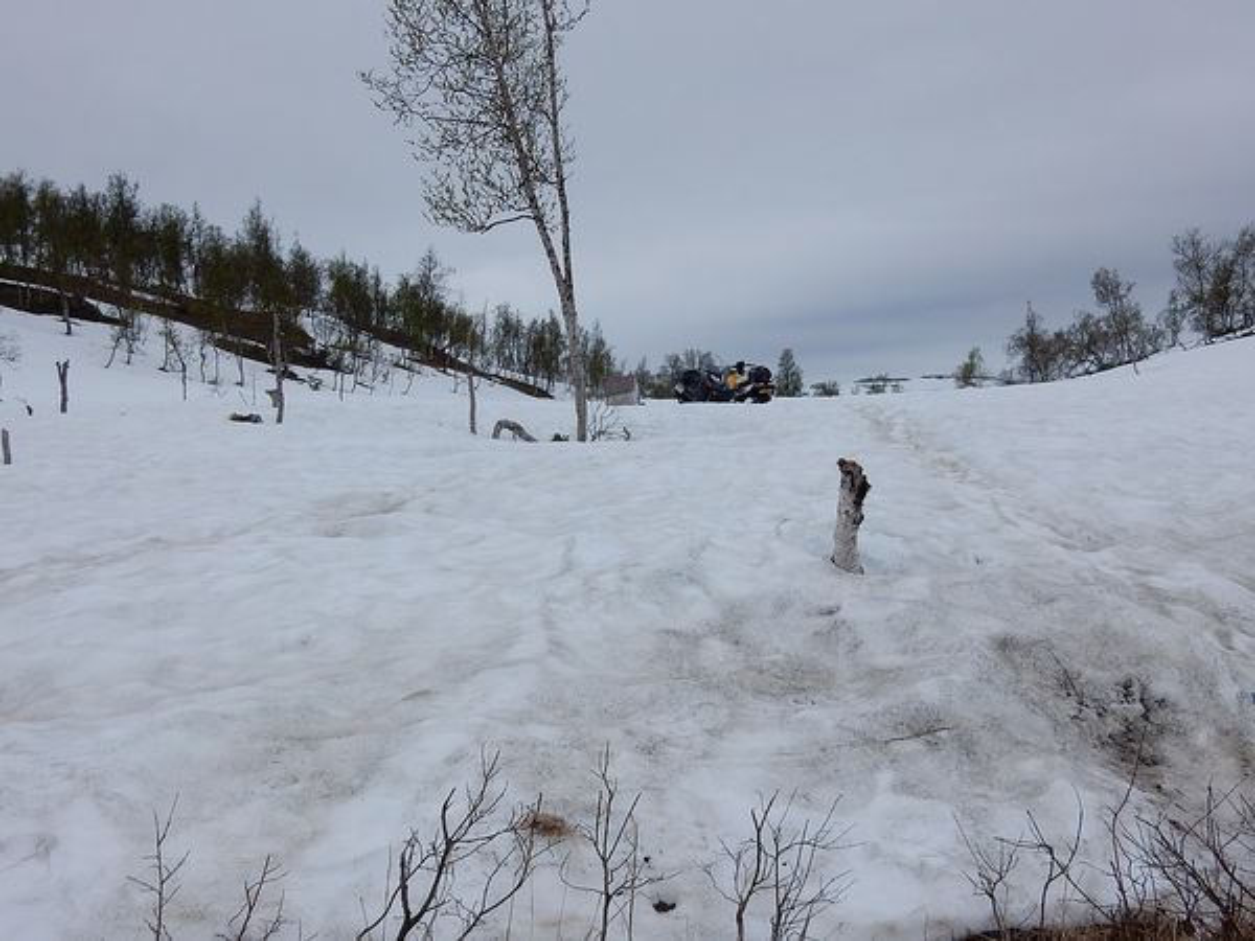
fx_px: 1305
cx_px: 628
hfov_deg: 51.4
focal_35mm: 36
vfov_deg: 39.7
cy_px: 470
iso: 125
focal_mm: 6.4
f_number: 4
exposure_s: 1/2000
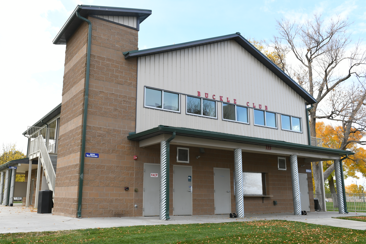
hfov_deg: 57.1
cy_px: 122
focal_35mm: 33
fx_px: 335
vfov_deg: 40.0
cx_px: 165
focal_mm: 29
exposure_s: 1/500
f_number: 5
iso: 400
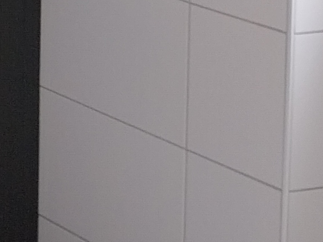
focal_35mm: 183
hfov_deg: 9.0
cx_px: -604
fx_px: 1708
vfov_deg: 7.8
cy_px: -221
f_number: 1.8
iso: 25
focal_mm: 4
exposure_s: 1/163
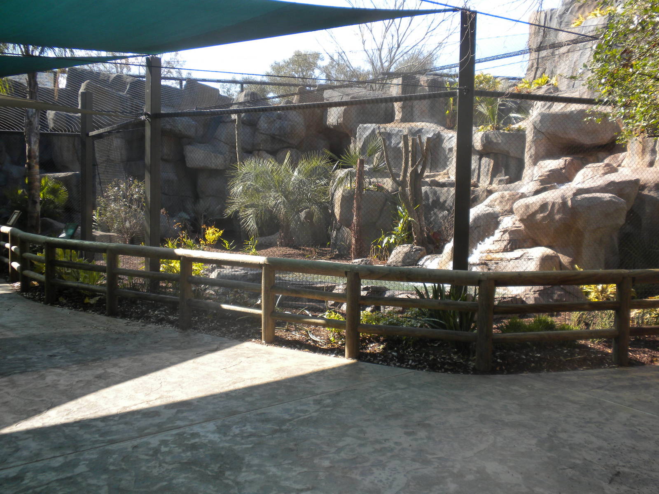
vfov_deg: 38.7
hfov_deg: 50.1
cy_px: 247
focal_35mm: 37
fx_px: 704
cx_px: 330
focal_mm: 6.6
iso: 64
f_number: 3.5
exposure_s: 1/232
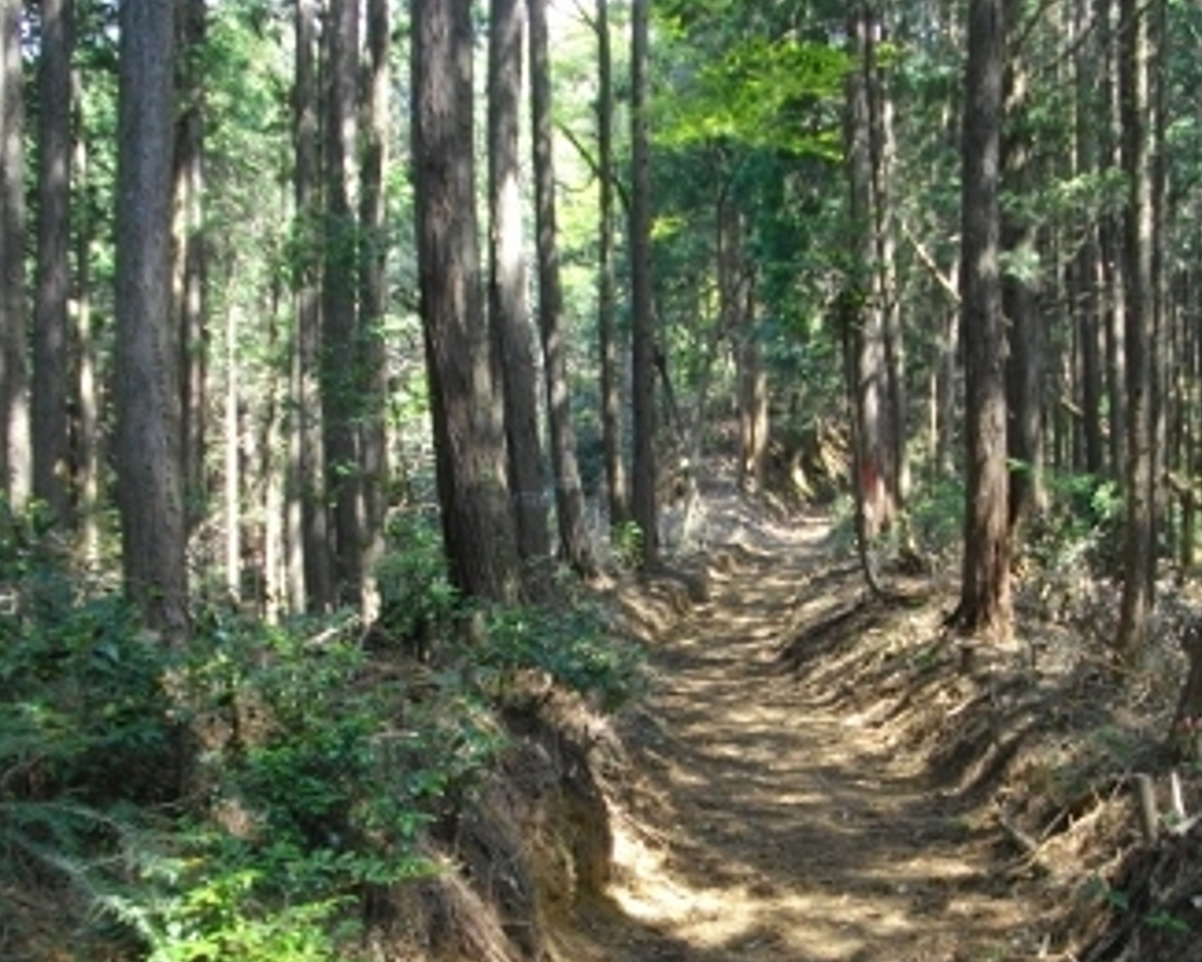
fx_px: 1708
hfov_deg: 38.5
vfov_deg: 31.2
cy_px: 649
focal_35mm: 48
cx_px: 769
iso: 185
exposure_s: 1/100
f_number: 2.9
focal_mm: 5.7
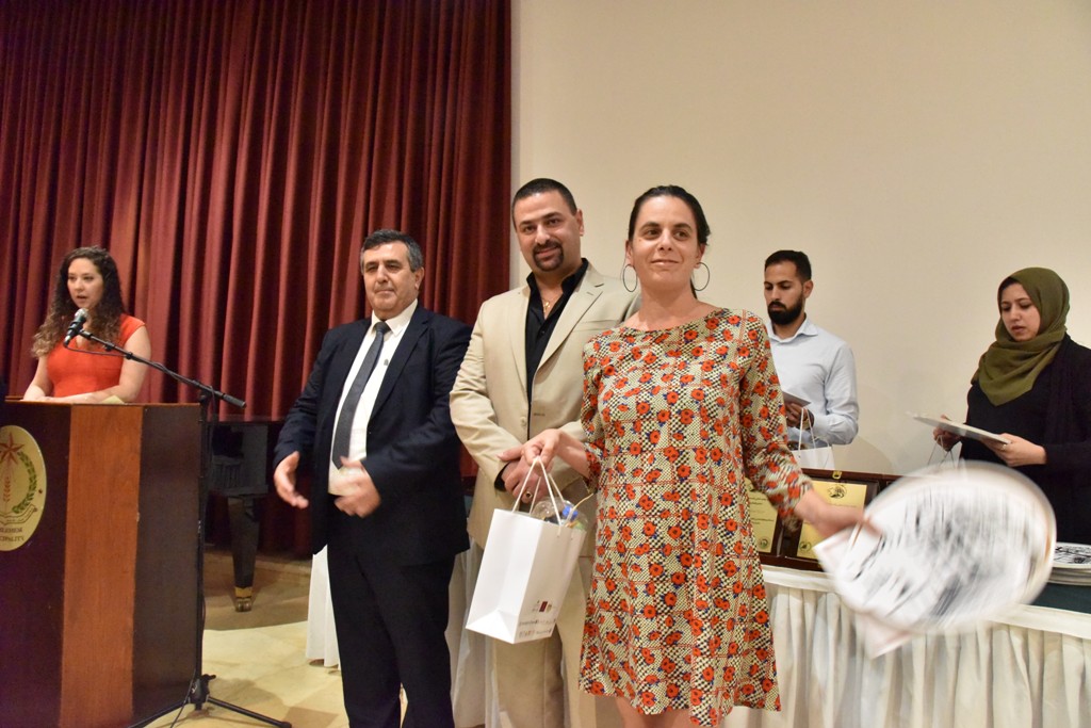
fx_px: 727
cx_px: 546
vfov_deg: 53.1
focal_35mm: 24
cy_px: 364
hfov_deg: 73.7
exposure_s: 1/50
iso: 10000
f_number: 10
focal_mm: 24
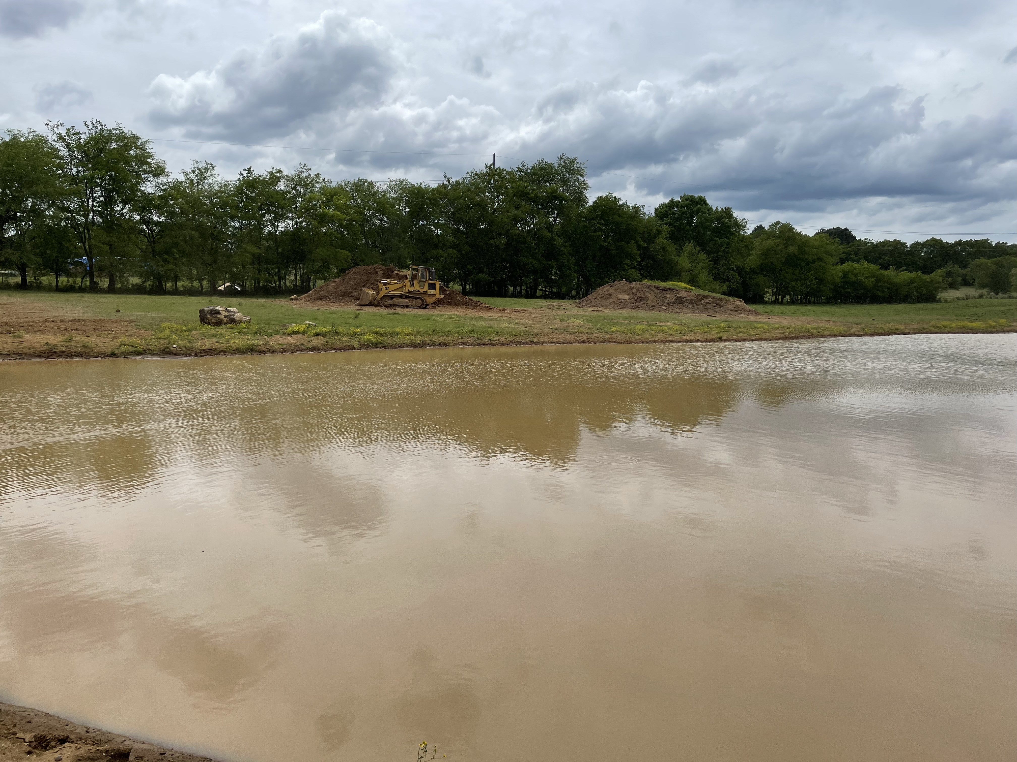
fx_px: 764
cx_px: 508
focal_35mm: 26
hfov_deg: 67.3
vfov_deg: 53.1
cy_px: 381
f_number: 1.6
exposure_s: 1/5291
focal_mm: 4.2
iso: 32
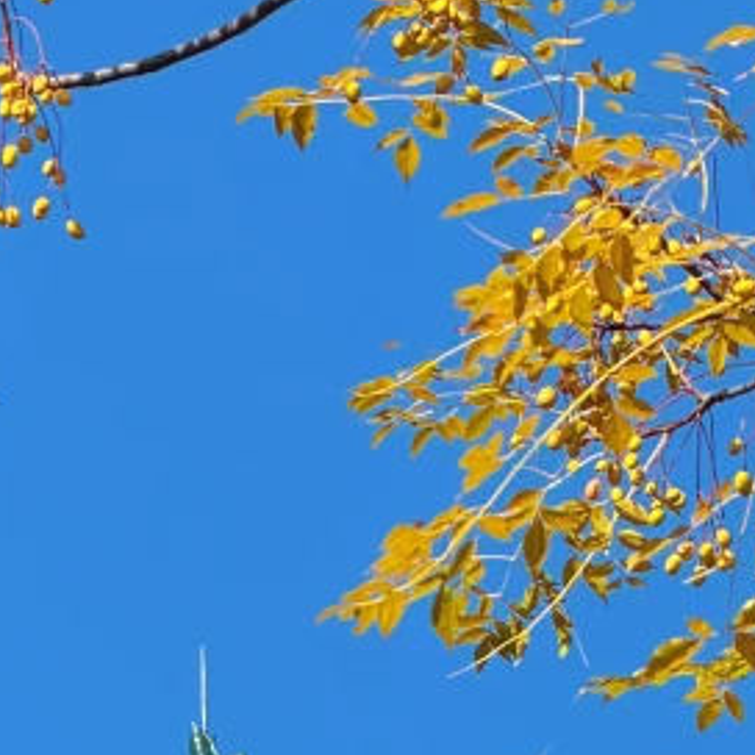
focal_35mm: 468
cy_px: 1804
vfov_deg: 3.7
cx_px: 203
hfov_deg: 3.7
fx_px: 11548
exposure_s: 1/638
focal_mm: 16.89
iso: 25
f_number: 2.8
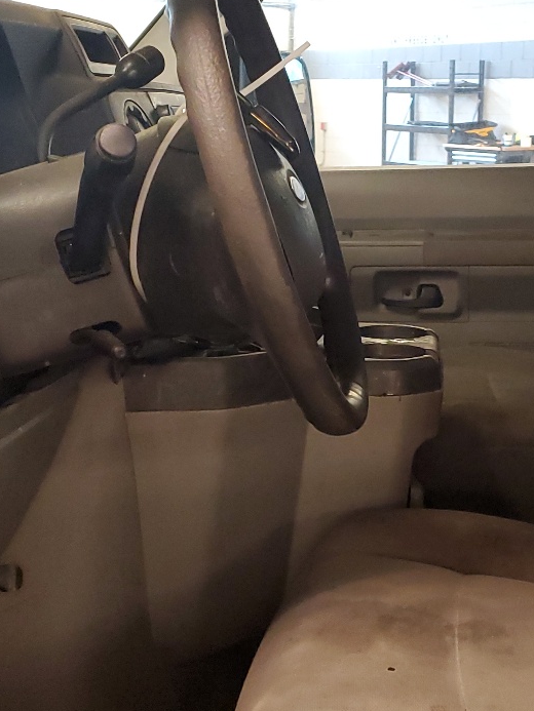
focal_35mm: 60
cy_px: 370
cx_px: 366
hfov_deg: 24.3
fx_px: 1234
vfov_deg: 32.2
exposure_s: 1/60.2
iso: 339
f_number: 1.5
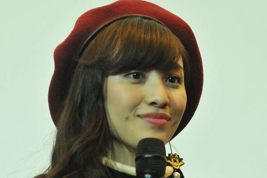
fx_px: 1135
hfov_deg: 13.4
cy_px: 89
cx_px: 134
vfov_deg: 9.0
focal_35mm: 153
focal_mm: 102
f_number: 2.8
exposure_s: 1/160
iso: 2000
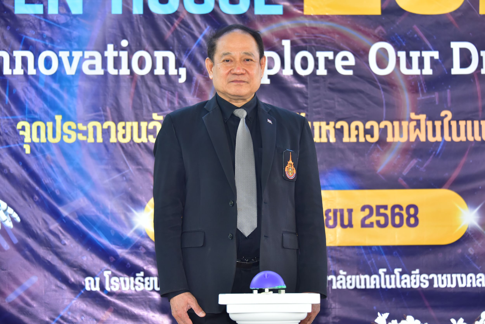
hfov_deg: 20.8
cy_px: 162
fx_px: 1321
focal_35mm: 98
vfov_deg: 14.0
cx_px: 242
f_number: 5.6
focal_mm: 98
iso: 1000
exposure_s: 1/160
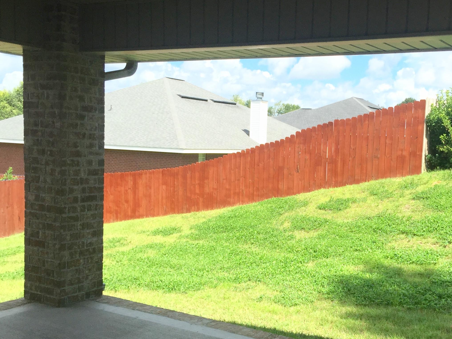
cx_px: 288
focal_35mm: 43
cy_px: 200
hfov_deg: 43.4
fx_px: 561
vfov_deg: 33.5
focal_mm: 4.15
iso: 32
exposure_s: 1/1412
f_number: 2.2
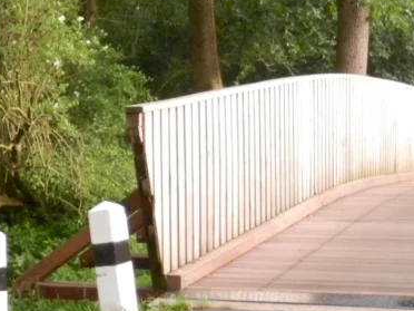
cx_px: -82
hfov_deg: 15.3
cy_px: 144
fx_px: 1483
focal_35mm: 124
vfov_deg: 12.0
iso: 800
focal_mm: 8.2
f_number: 4.2
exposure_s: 1/250
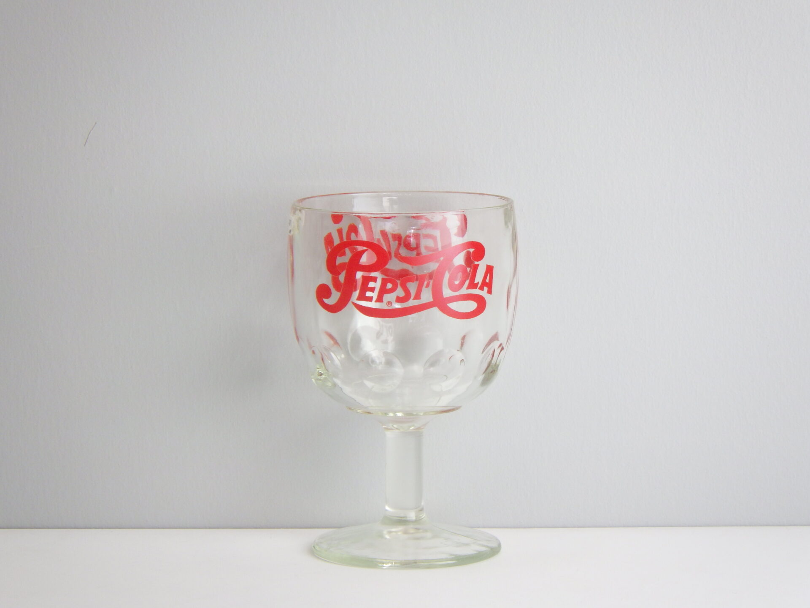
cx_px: 405
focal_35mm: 140
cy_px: 304
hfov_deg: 14.1
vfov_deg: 10.6
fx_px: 3276
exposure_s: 1/40
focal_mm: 25
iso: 125
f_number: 5.5
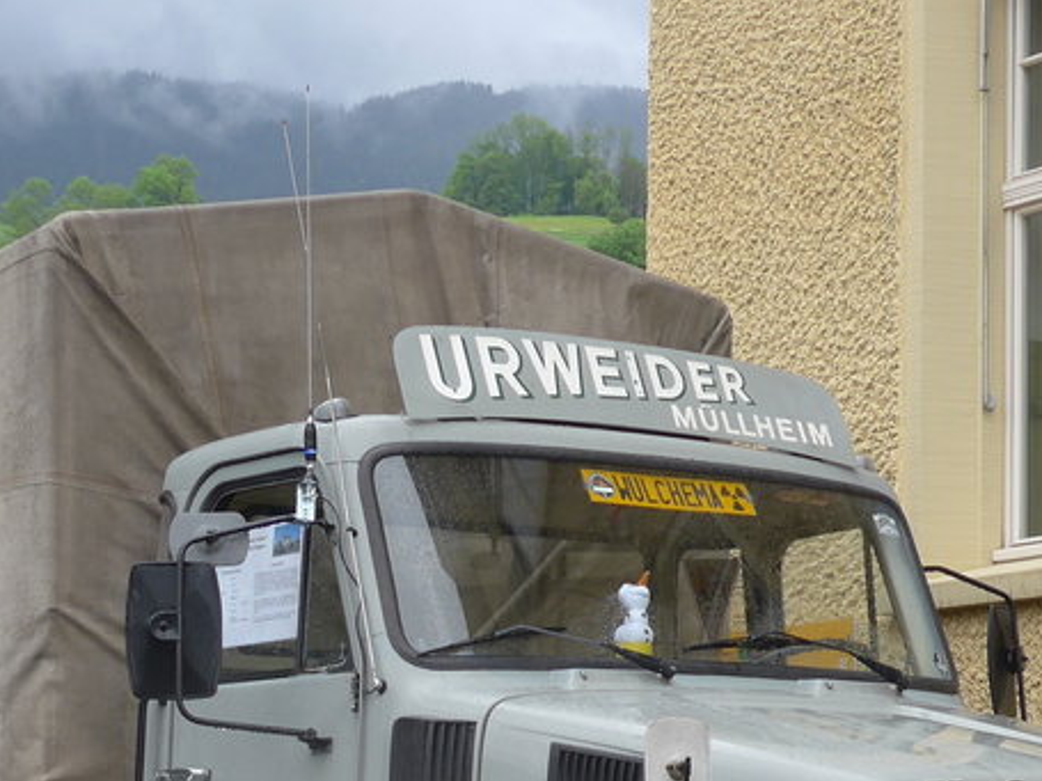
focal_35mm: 95
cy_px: 804
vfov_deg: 15.2
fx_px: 2859
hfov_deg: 20.7
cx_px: 492
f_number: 2.8
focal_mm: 7.5
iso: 80
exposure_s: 1/200
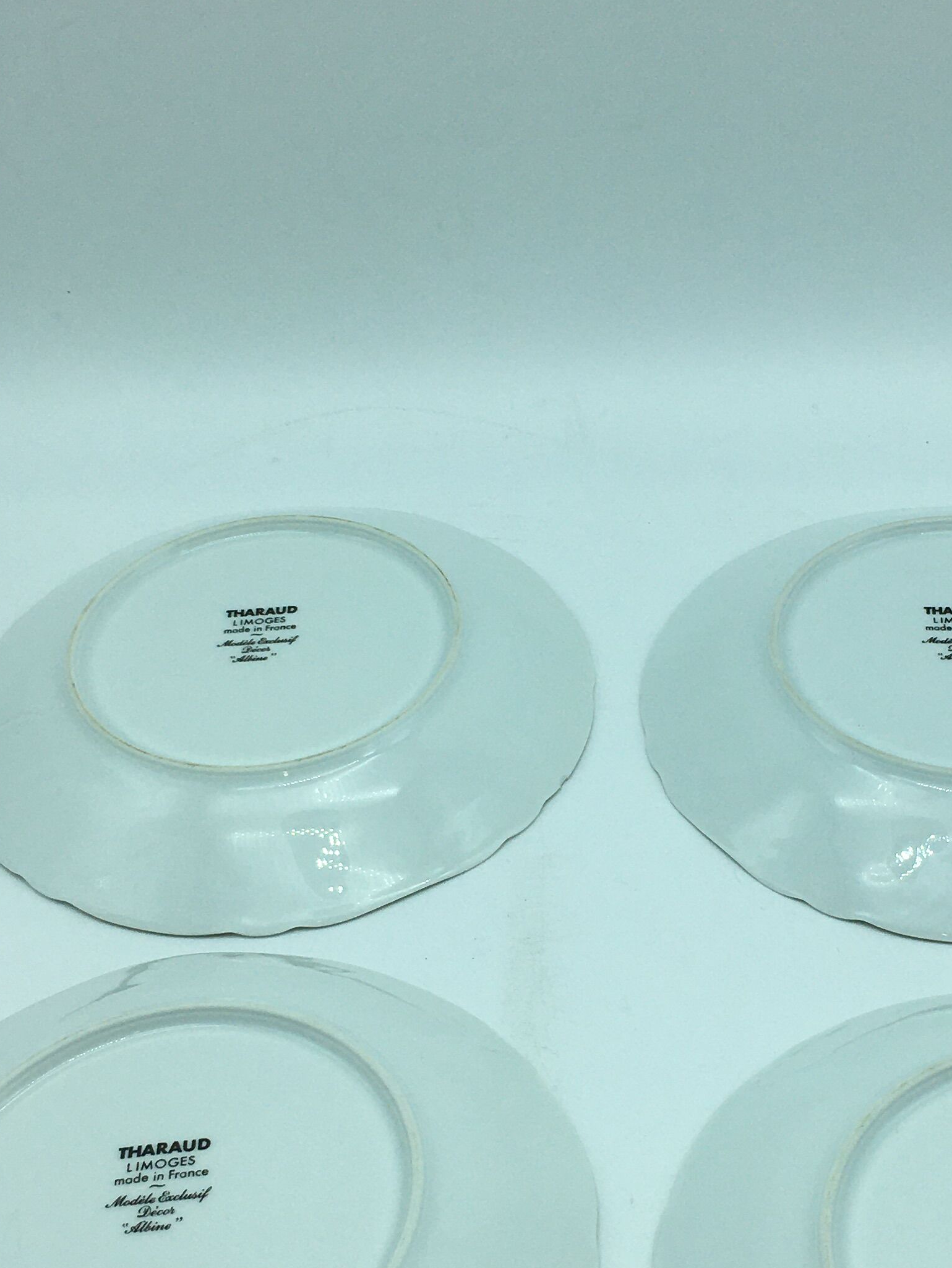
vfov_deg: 33.7
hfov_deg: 25.5
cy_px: 757
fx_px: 2089
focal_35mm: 57
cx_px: 650
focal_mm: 4.15
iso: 25
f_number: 2.2
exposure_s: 1/545
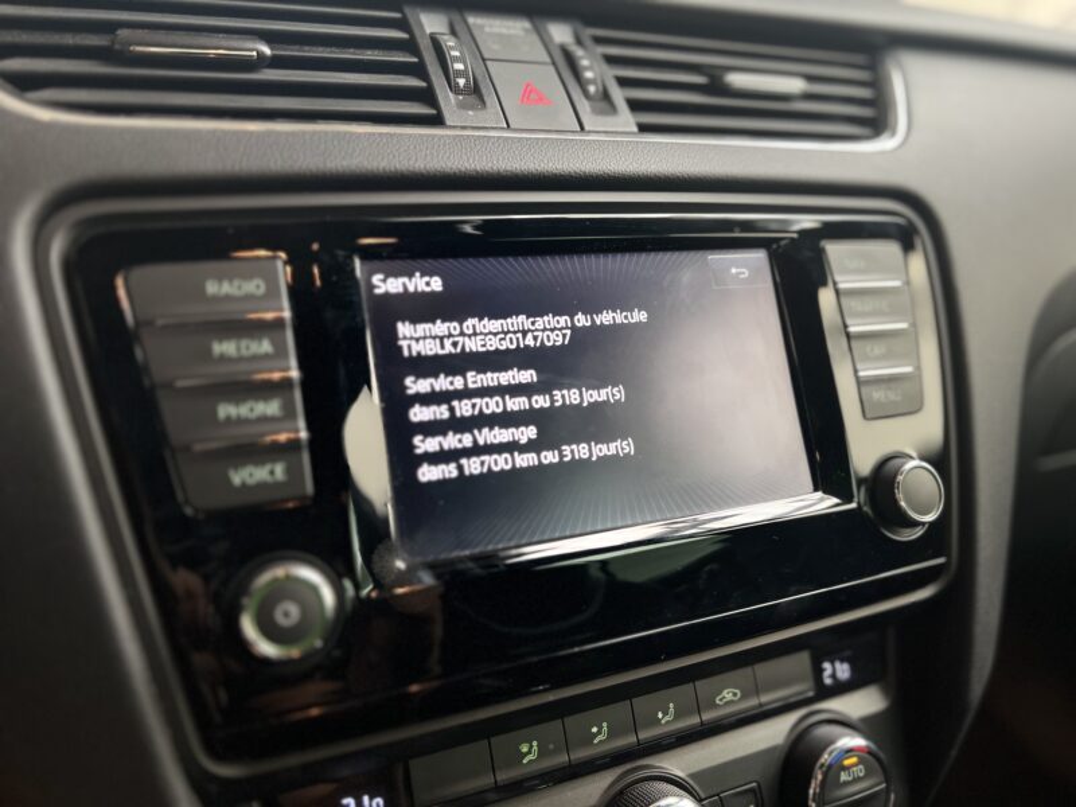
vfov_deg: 53.1
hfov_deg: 67.3
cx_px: 538
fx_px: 808
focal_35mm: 26
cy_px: 404
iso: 125
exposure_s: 1/83
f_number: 1.5
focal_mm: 5.7
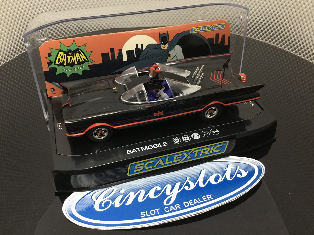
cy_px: 118
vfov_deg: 45.4
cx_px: 157
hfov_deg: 58.4
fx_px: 281
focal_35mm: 31
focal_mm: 3.3
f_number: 2.4
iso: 200
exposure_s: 1/17
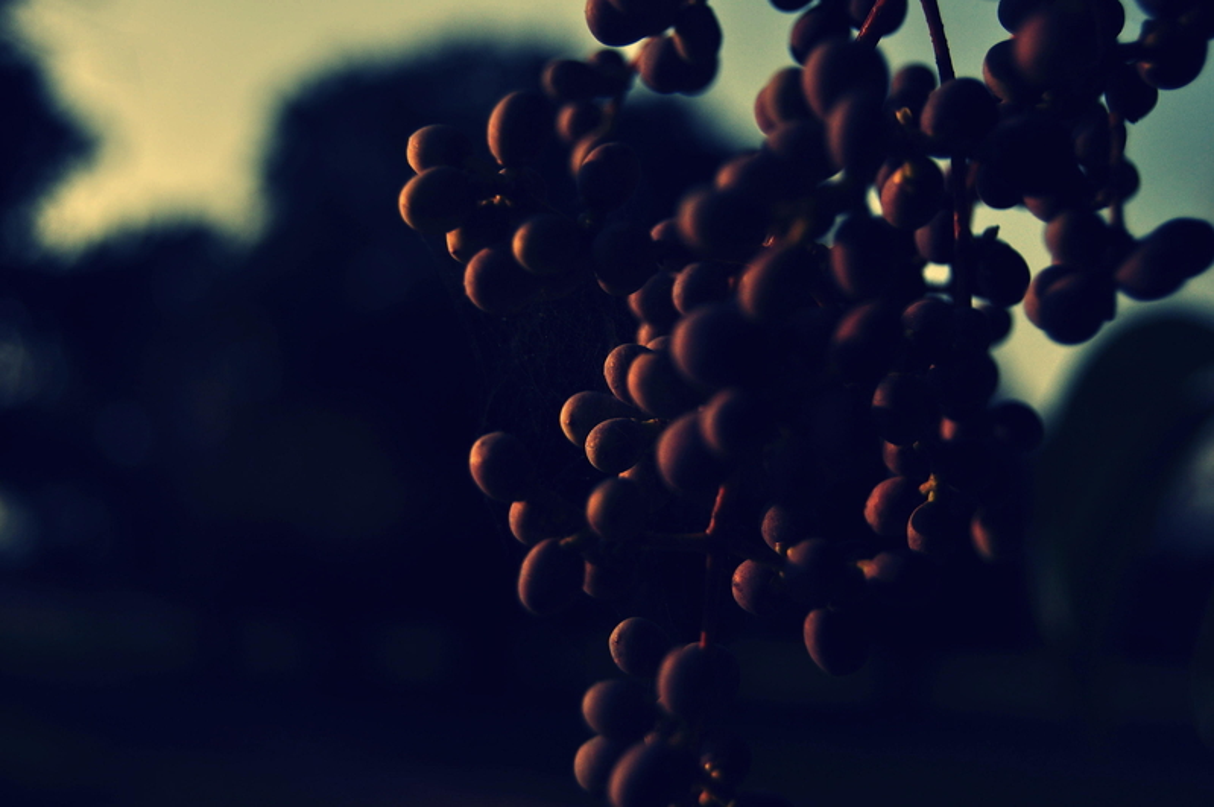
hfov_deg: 37.9
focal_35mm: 52
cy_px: 404
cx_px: 607
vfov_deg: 25.7
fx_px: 1769
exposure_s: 1/4000
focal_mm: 35
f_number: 4.5
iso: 200
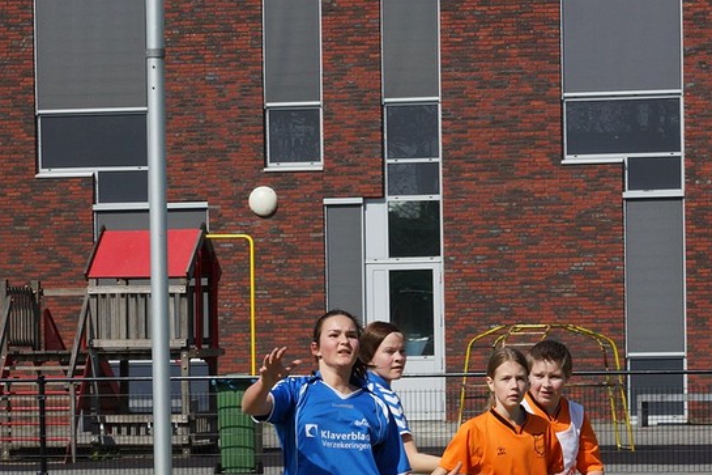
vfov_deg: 9.7
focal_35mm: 141
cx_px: 598
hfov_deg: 14.4
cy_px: 411
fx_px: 2788
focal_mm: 50
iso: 100
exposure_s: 1/400
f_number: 8
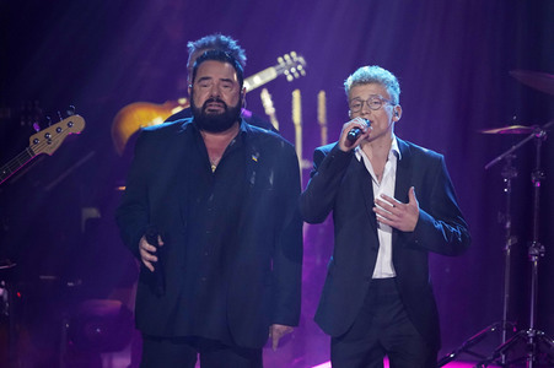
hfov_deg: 5.0
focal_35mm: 415
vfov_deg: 3.3
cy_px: 184
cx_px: 277
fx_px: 6382
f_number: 6.3
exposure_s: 1/320
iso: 4000
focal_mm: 415
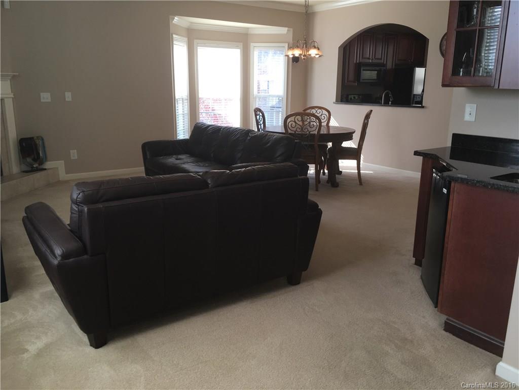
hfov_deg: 61.7
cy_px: 195
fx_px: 435
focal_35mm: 29
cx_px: 260
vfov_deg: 48.2
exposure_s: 1/49
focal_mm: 4.15
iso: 25
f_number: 2.2
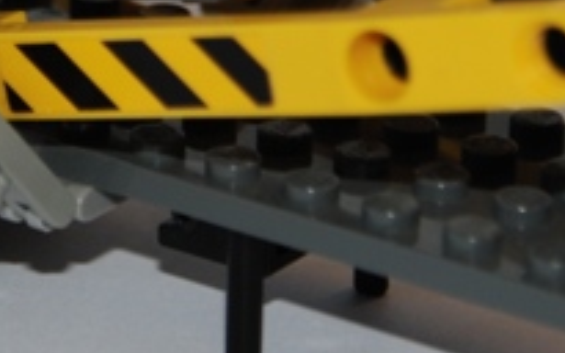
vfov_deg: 4.0
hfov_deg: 6.4
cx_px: 19
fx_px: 5064
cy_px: -232
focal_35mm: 329
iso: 200
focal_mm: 55
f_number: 5.3
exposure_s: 1/60
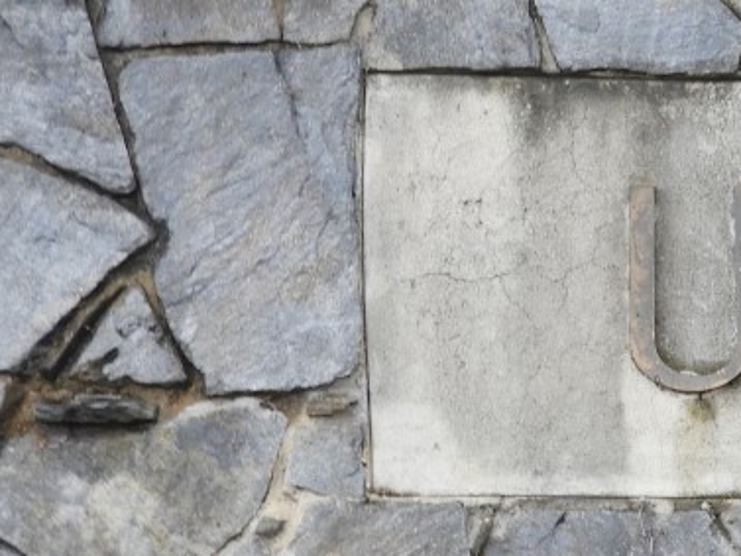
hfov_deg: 10.0
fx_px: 4090
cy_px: 448
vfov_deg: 7.8
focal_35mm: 191
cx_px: 1156
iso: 100
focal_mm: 9
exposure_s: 1/60
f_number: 4
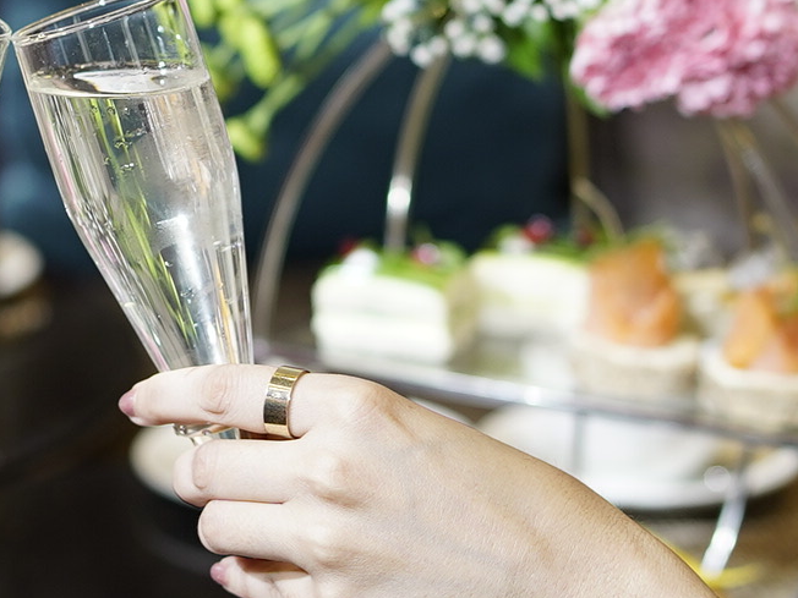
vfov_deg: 9.8
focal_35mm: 151
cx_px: 73
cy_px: 114
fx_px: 3481
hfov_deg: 13.0
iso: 250
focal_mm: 35
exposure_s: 1/50
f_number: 2.5
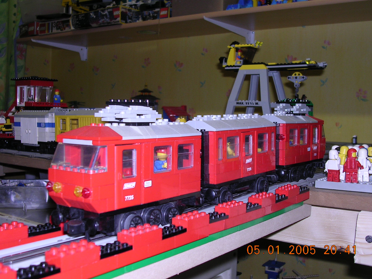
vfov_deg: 33.6
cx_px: 186
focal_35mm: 43
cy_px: 140
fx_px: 462
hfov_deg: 43.9
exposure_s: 1/60.1
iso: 100
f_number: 3
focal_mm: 6.6
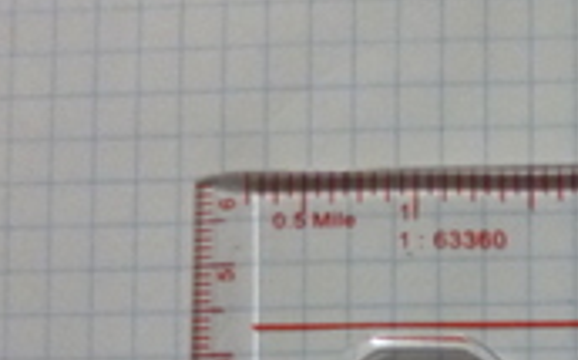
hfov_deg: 26.4
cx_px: 659
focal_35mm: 71
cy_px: 471
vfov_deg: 17.2
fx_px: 1117
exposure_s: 1/8
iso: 800
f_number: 2.5
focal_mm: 4.3
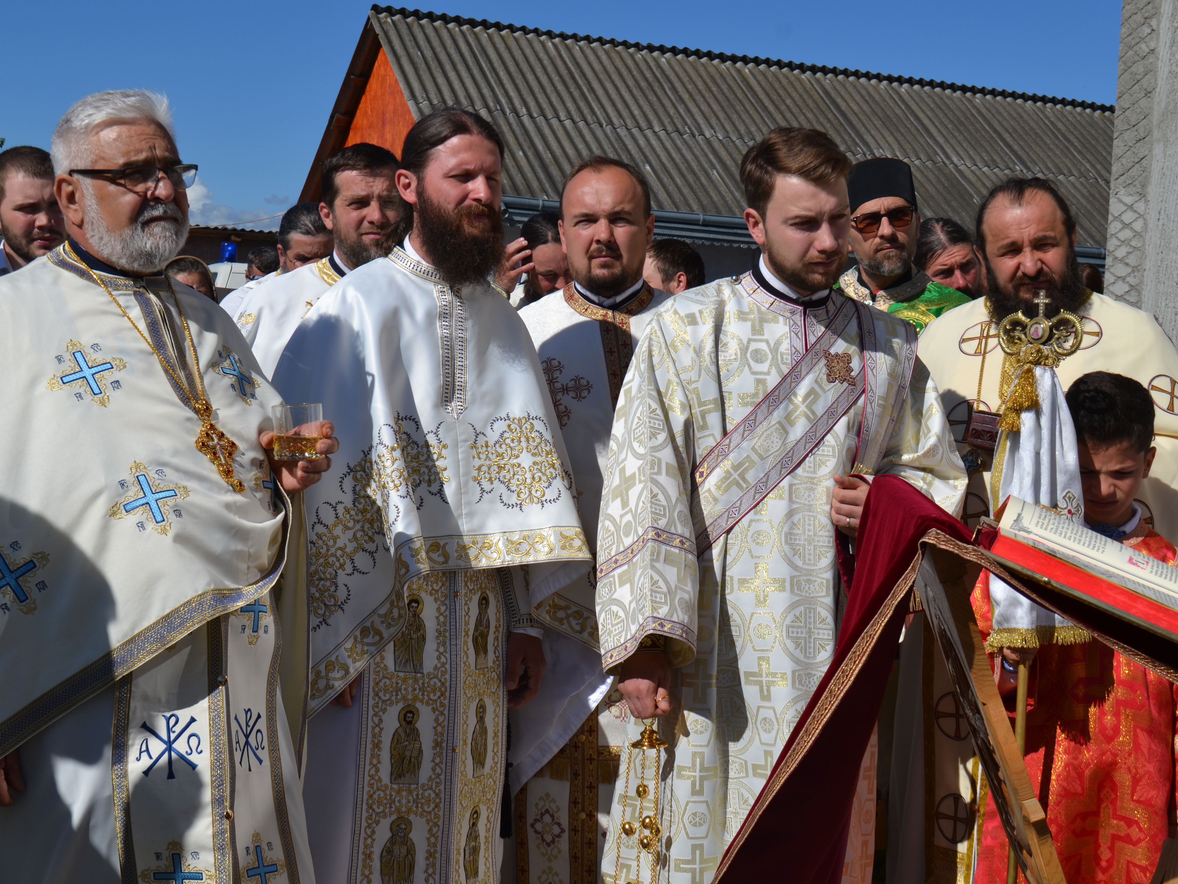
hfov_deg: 38.9
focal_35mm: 49
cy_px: 439
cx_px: 541
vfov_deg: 29.7
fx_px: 1668
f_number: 10
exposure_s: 1/400
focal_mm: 30
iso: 100
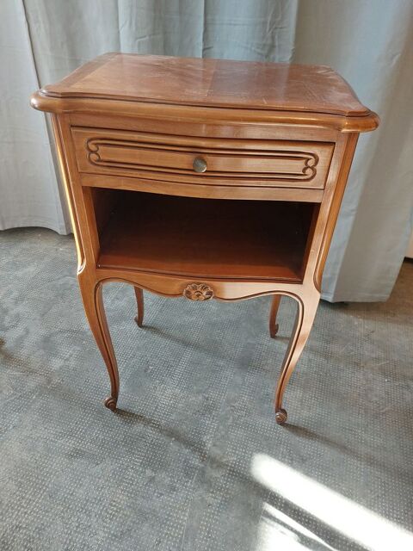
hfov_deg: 54.9
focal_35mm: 25
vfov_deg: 69.4
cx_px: 206
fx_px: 398
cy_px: 276
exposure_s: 1/50
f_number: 1.8
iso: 200
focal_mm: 5.23
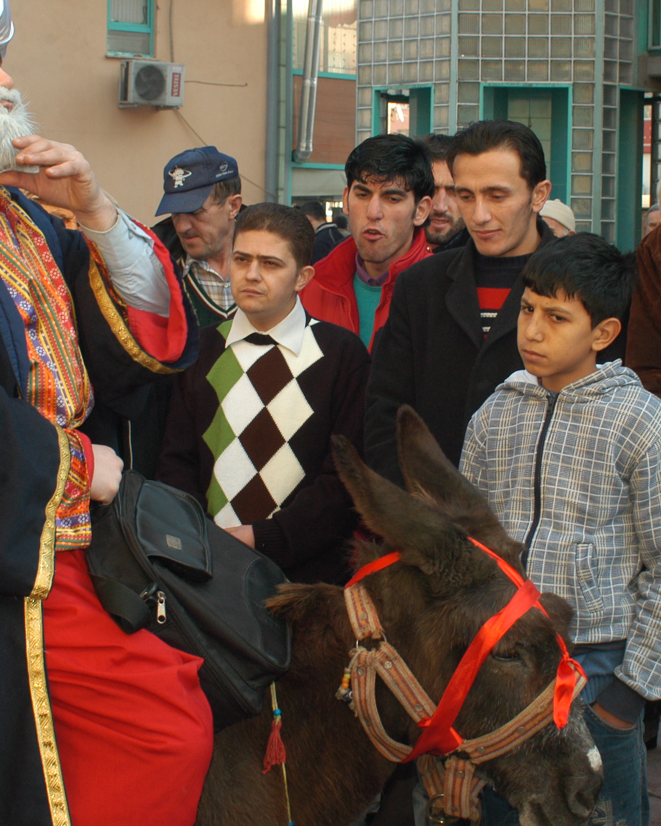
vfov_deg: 27.9
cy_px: 354
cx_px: 414
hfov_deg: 22.4
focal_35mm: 68
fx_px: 1663
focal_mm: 28
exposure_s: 1/180
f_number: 6.7
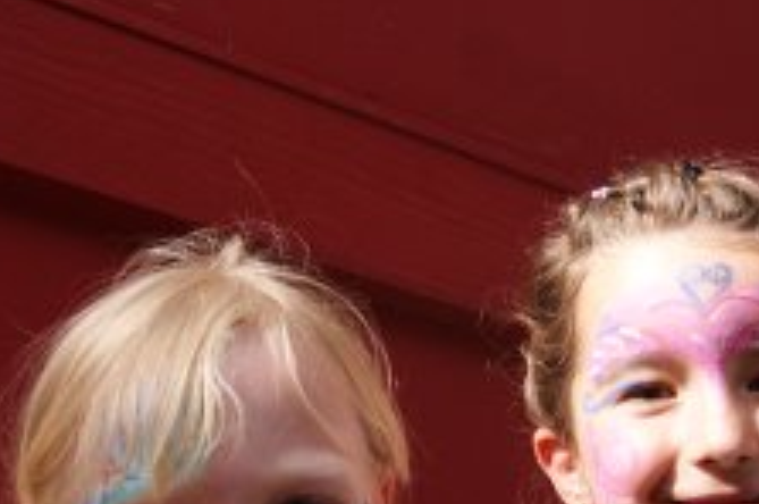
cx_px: 453
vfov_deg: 14.3
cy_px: 402
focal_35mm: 95
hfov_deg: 21.5
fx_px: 2000
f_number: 6.3
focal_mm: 22
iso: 100
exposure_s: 1/60
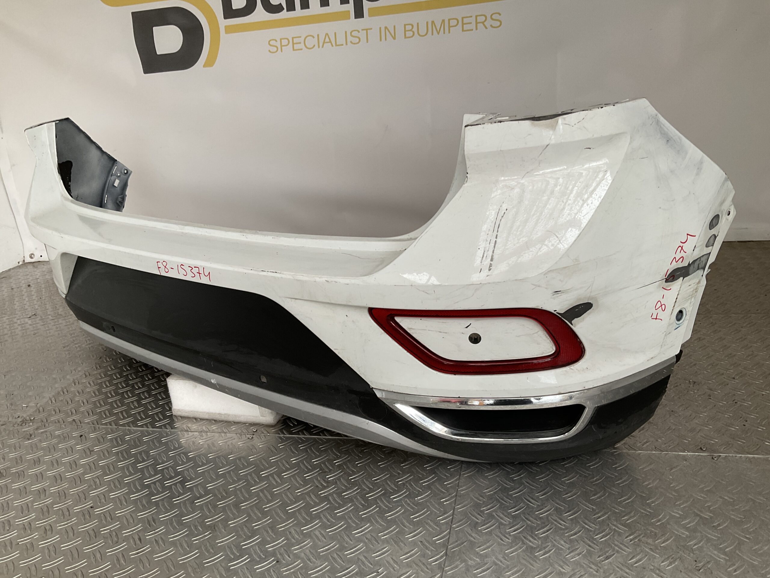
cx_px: 385
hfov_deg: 61.7
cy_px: 289
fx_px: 645
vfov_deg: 48.2
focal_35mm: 29
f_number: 1.8
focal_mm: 3
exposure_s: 1/50
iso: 40
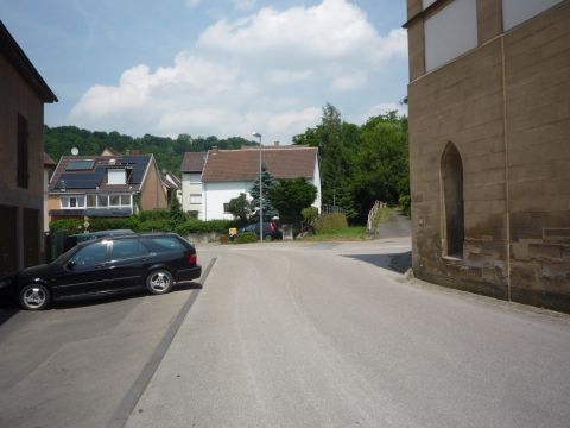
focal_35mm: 32
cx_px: 285
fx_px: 527
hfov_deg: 56.8
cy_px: 214
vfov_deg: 44.2
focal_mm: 5.2
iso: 100
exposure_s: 1/500
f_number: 5.6
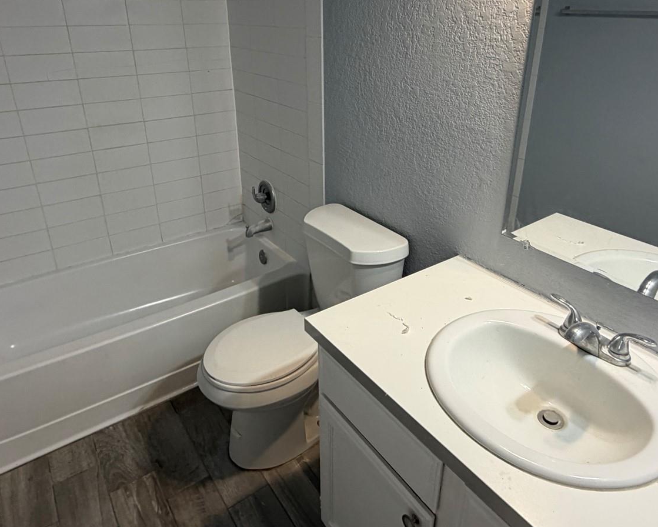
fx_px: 487
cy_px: 204
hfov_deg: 68.0
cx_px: 345
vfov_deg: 56.3
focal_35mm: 25
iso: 200
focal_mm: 2.22
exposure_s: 1/120
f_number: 2.2
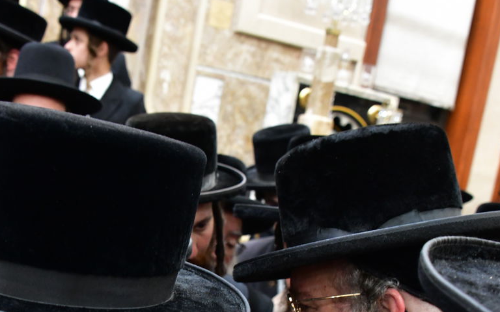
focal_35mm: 52
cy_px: 301
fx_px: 709
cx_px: 199
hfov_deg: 38.7
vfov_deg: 23.9
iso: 4000
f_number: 5.6
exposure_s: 1/80
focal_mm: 28
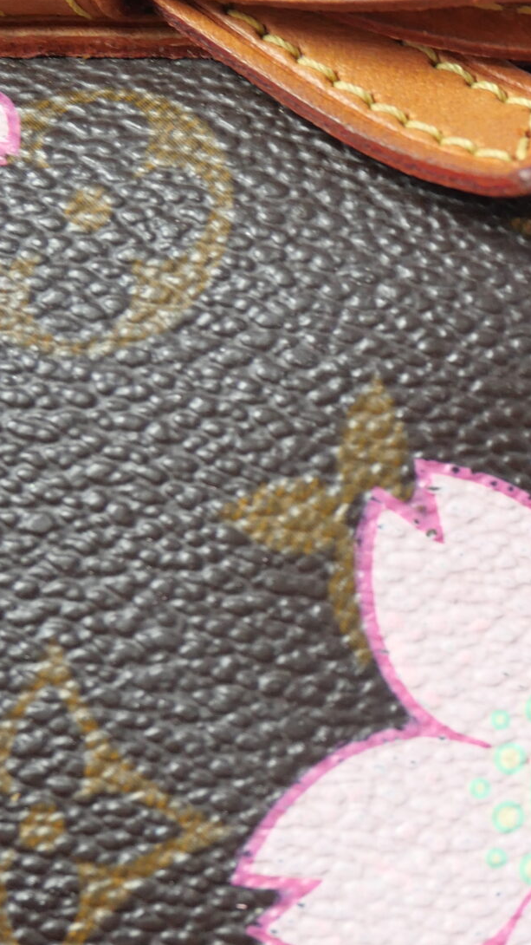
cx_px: 811
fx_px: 2178
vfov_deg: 24.4
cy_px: 538
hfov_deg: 13.1
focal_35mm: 87
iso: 500
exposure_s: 1/60
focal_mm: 17
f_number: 4
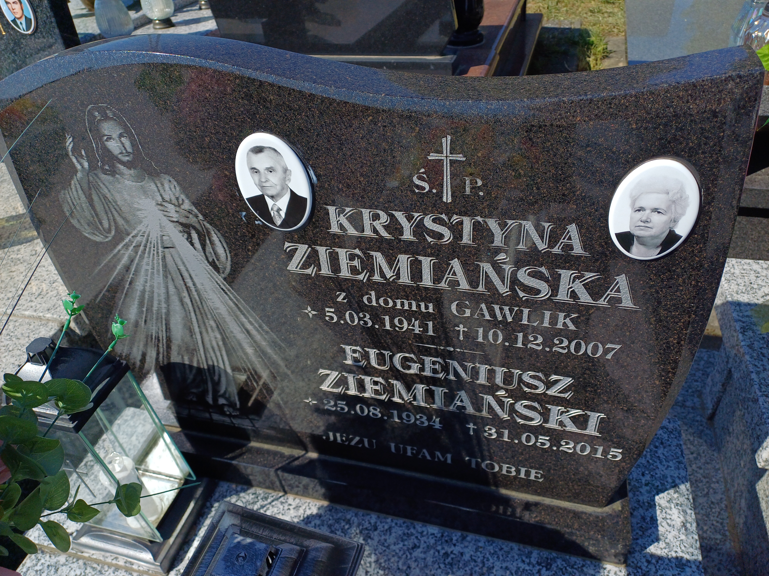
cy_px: 288
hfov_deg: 69.4
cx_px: 384
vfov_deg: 54.9
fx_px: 555
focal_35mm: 25
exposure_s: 1/1565
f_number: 1.8
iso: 50
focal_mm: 4.65
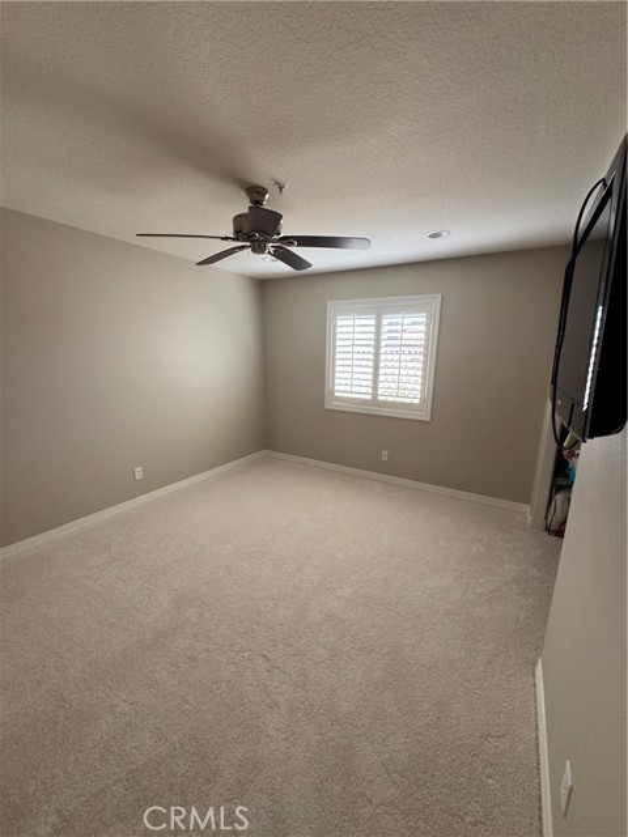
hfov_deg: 85.7
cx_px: 314
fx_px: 339
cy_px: 418
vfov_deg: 102.1
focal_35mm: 14
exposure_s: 1/99
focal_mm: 2.22
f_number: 2.2
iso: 50
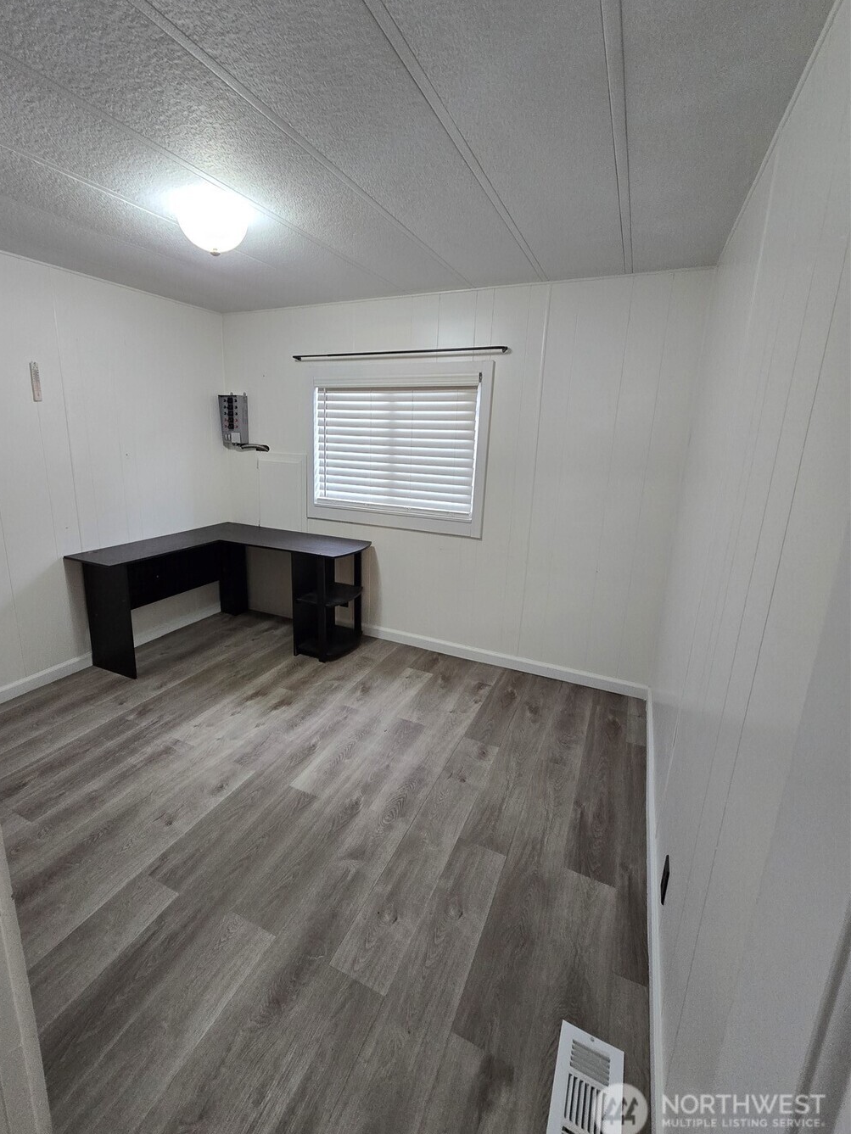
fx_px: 459
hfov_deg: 85.5
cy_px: 539
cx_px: 394
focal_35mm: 14
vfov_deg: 102.0
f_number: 2.2
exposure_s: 1/60
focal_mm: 2.2
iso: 250
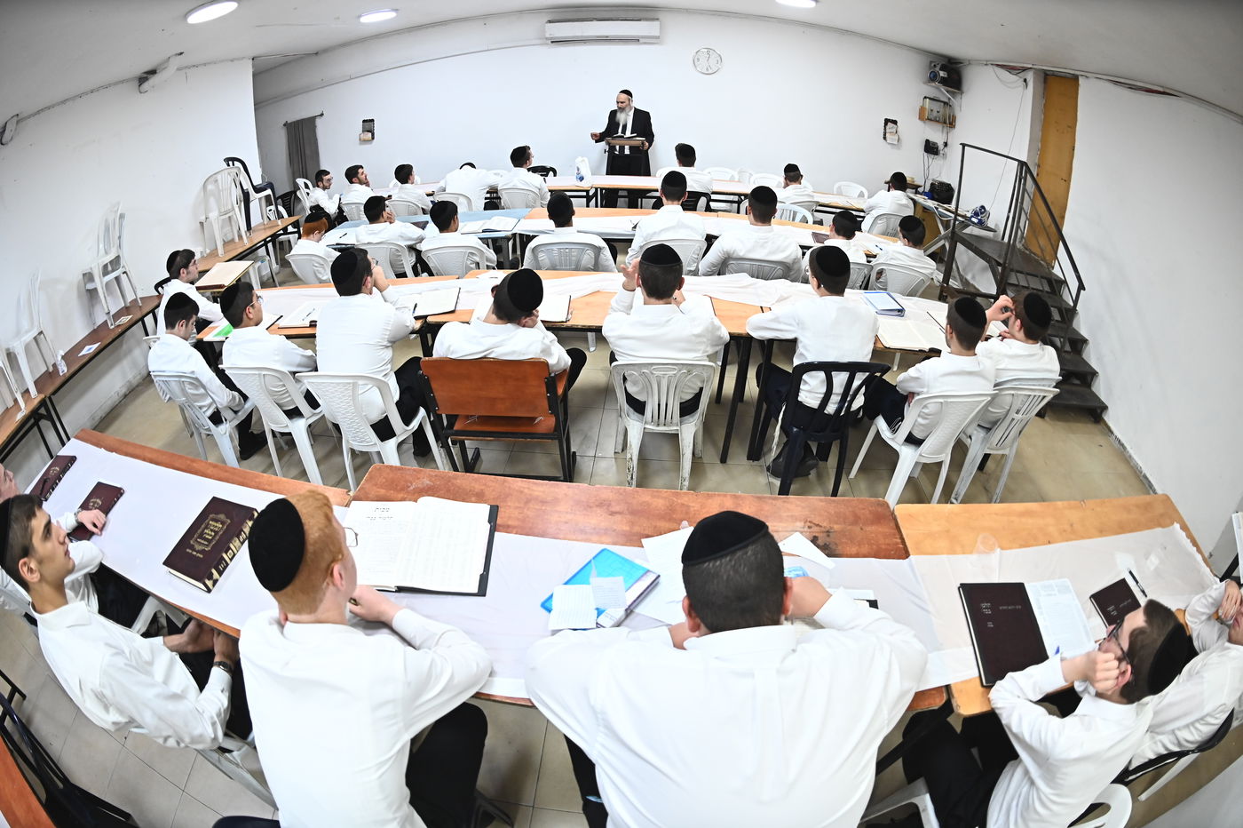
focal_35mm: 16
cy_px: 414
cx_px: 622
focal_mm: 16
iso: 2000
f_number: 4.5
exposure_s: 1/160
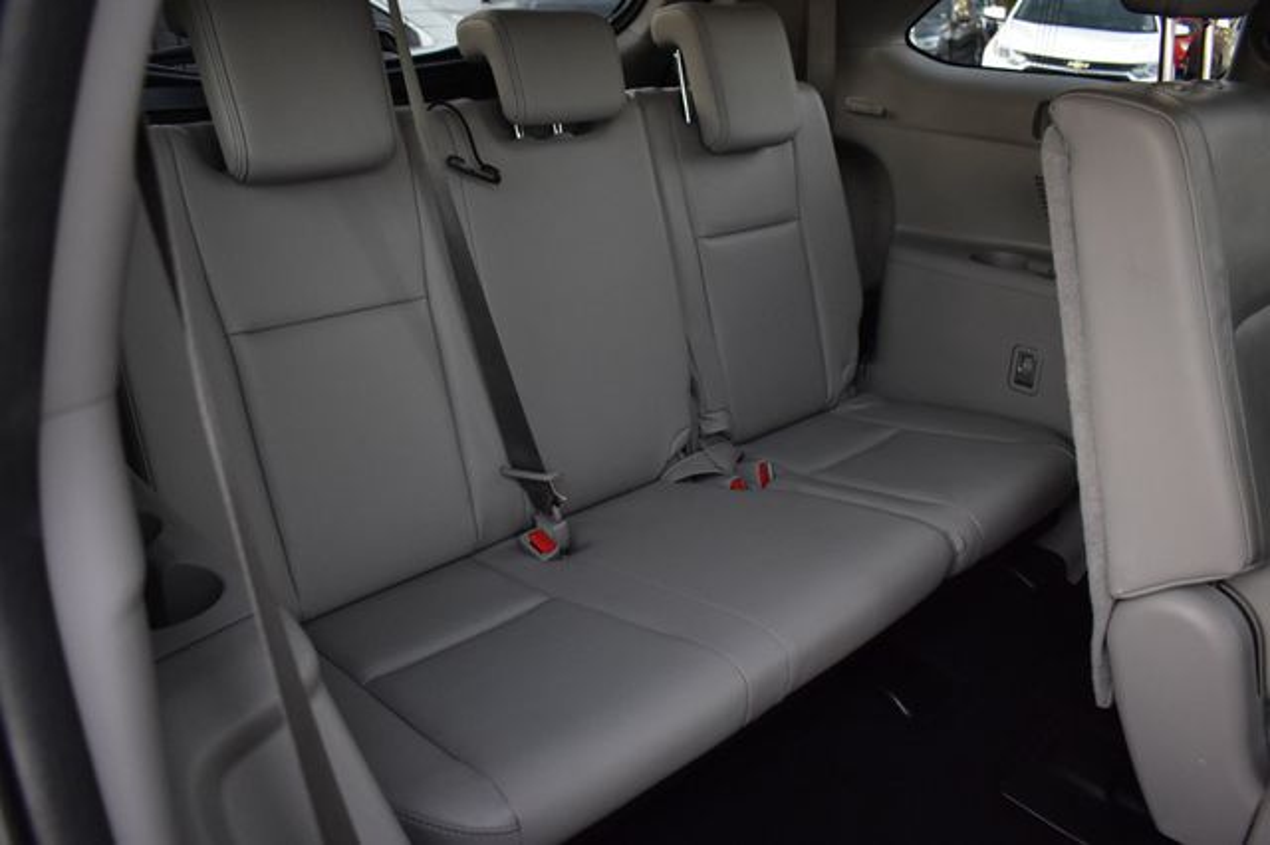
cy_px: 422
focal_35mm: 27
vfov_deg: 47.9
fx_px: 952
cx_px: 635
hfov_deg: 67.4
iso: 1600
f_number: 3.5
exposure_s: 1/15
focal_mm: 18
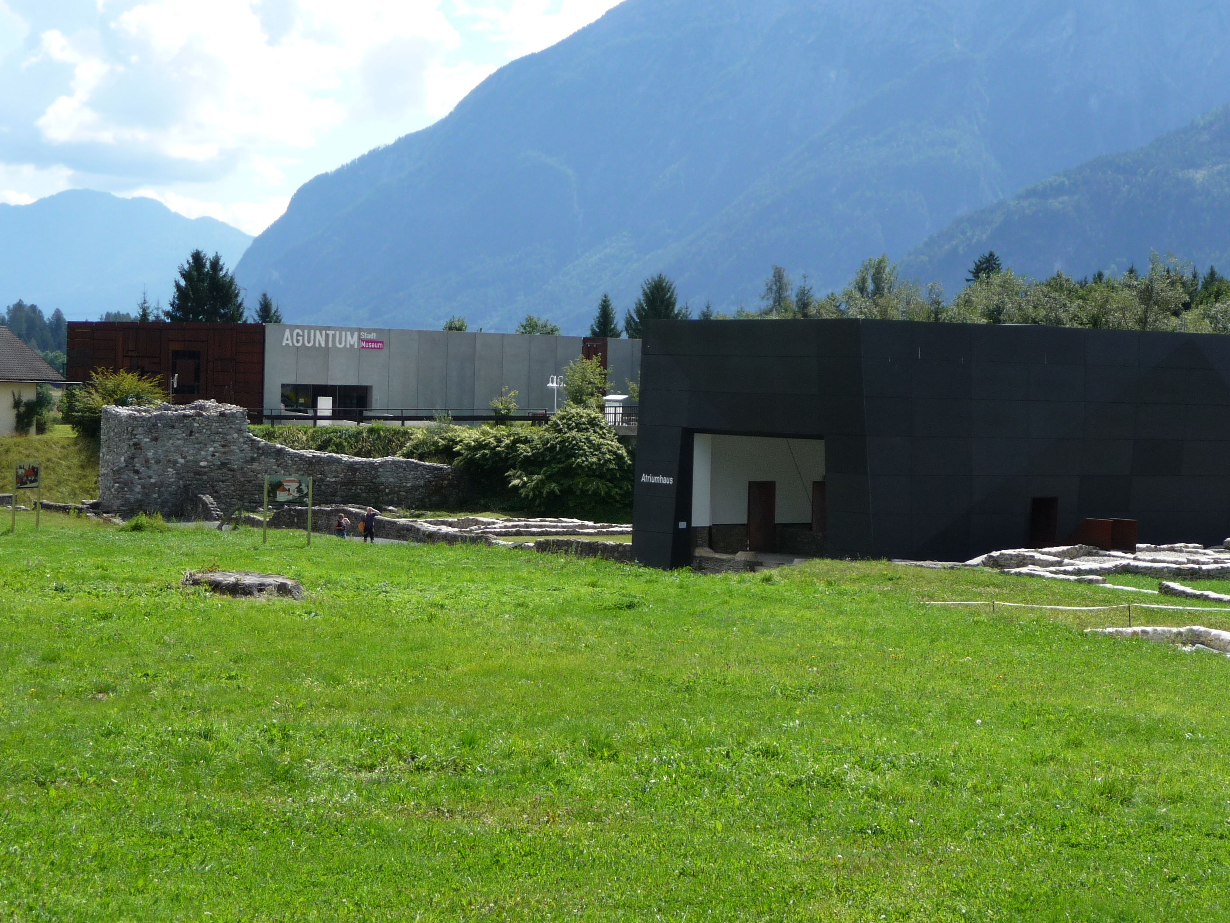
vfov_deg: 19.4
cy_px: 449
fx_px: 2701
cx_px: 713
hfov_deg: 25.6
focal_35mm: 76
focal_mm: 10.5
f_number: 4.5
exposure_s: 1/500
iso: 100
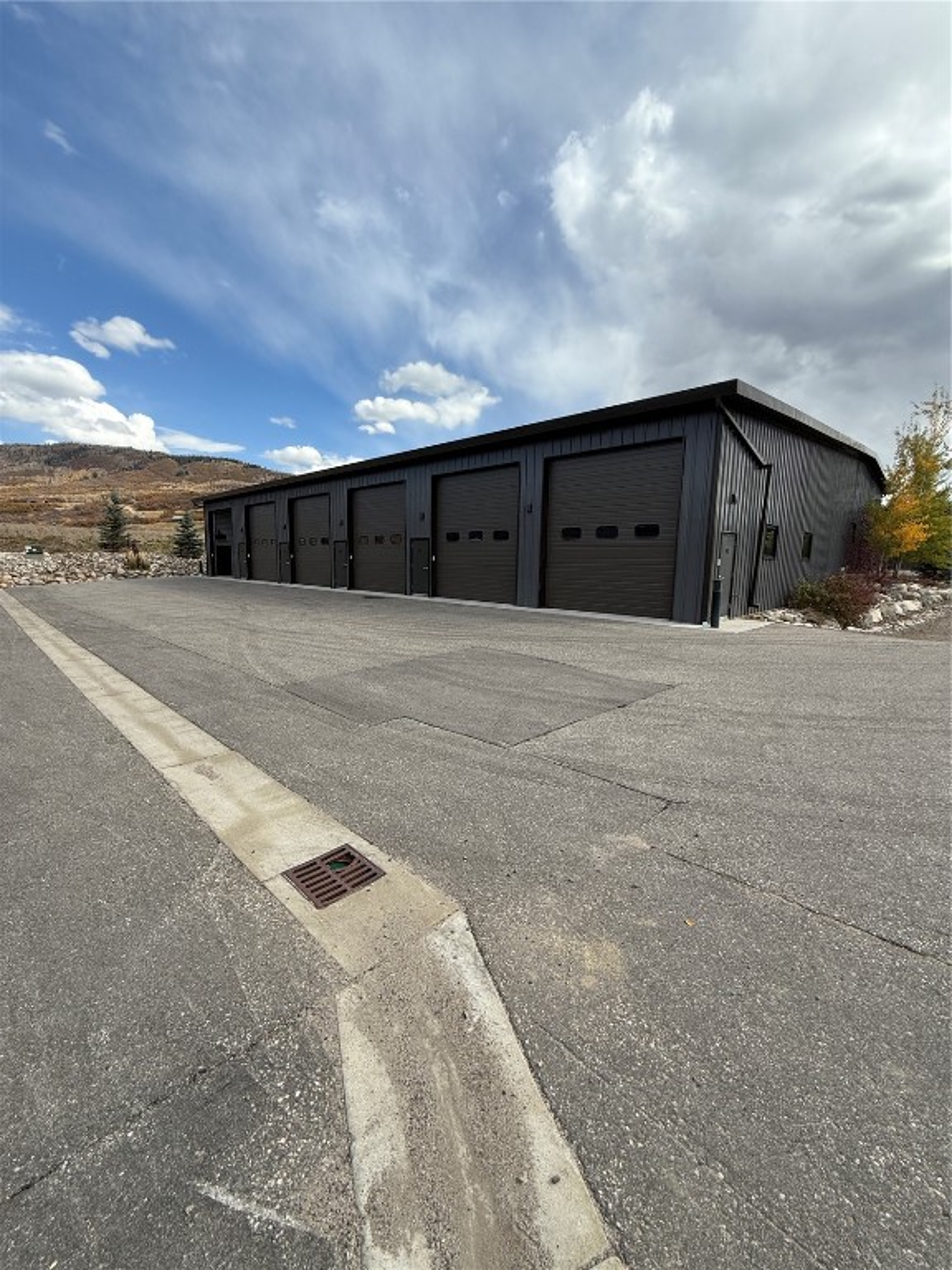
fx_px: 513
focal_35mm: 14
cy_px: 635
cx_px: 476
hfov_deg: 85.7
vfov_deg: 102.1
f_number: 2.2
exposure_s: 1/1033
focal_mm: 2.22
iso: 50
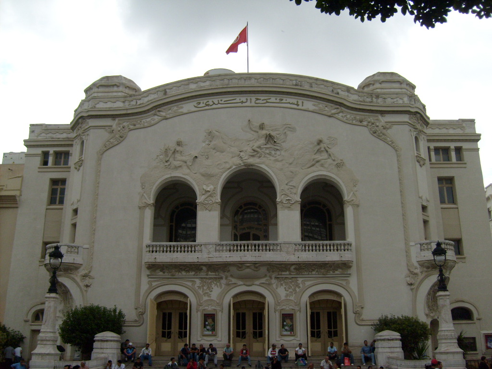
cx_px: 246
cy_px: 184
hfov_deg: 52.6
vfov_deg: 40.7
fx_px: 497
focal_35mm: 35
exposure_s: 1/180
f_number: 7.1
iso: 80
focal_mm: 5.8
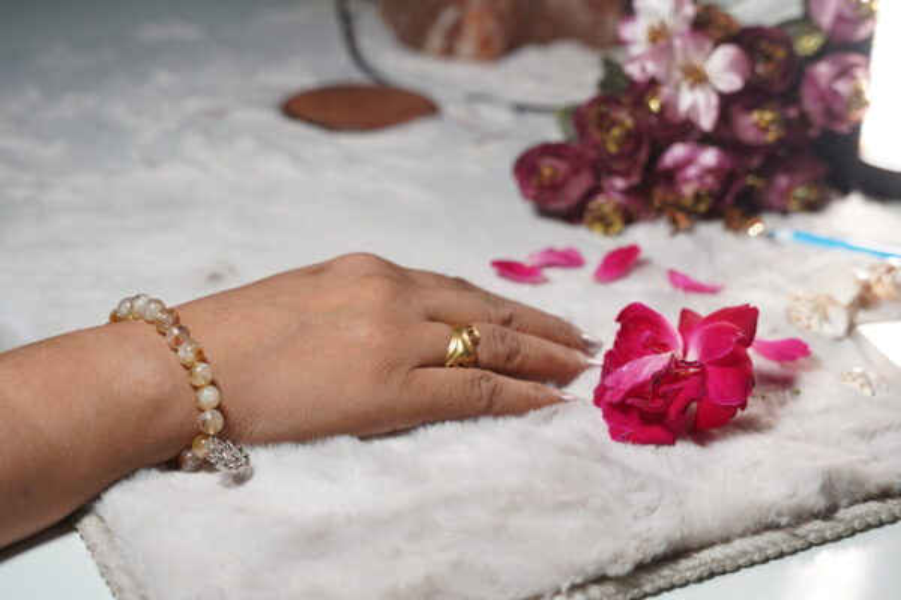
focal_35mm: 65
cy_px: 300
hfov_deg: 31.0
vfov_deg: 20.9
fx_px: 1627
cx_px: 450
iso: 400
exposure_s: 1/200
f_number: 3.5
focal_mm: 43.6
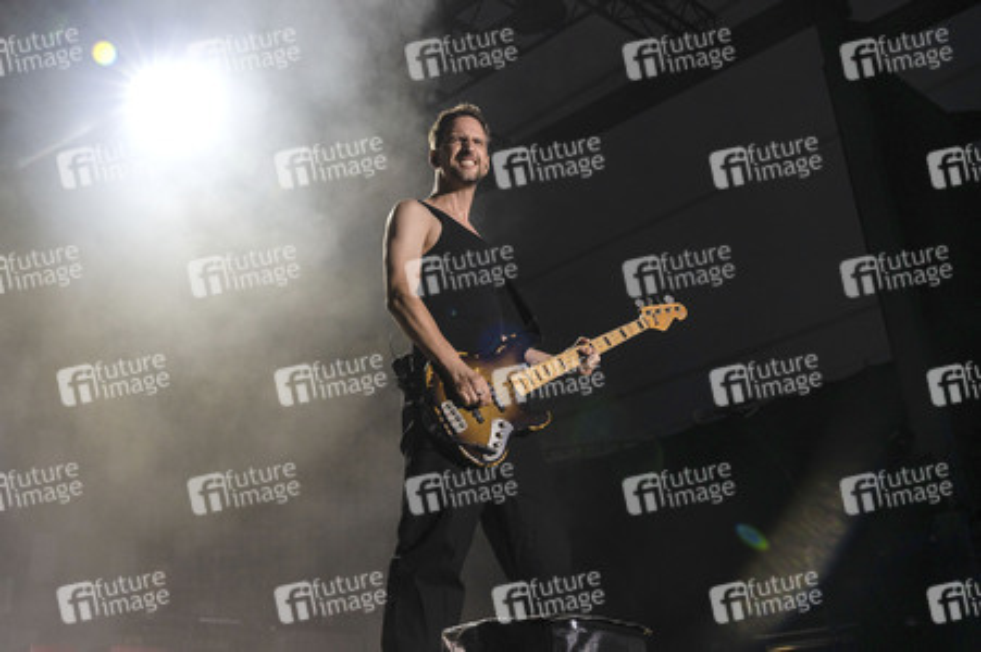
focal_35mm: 35
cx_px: 490
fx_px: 953
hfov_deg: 54.5
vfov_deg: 37.8
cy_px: 326
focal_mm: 35
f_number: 8
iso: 2000
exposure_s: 1/320
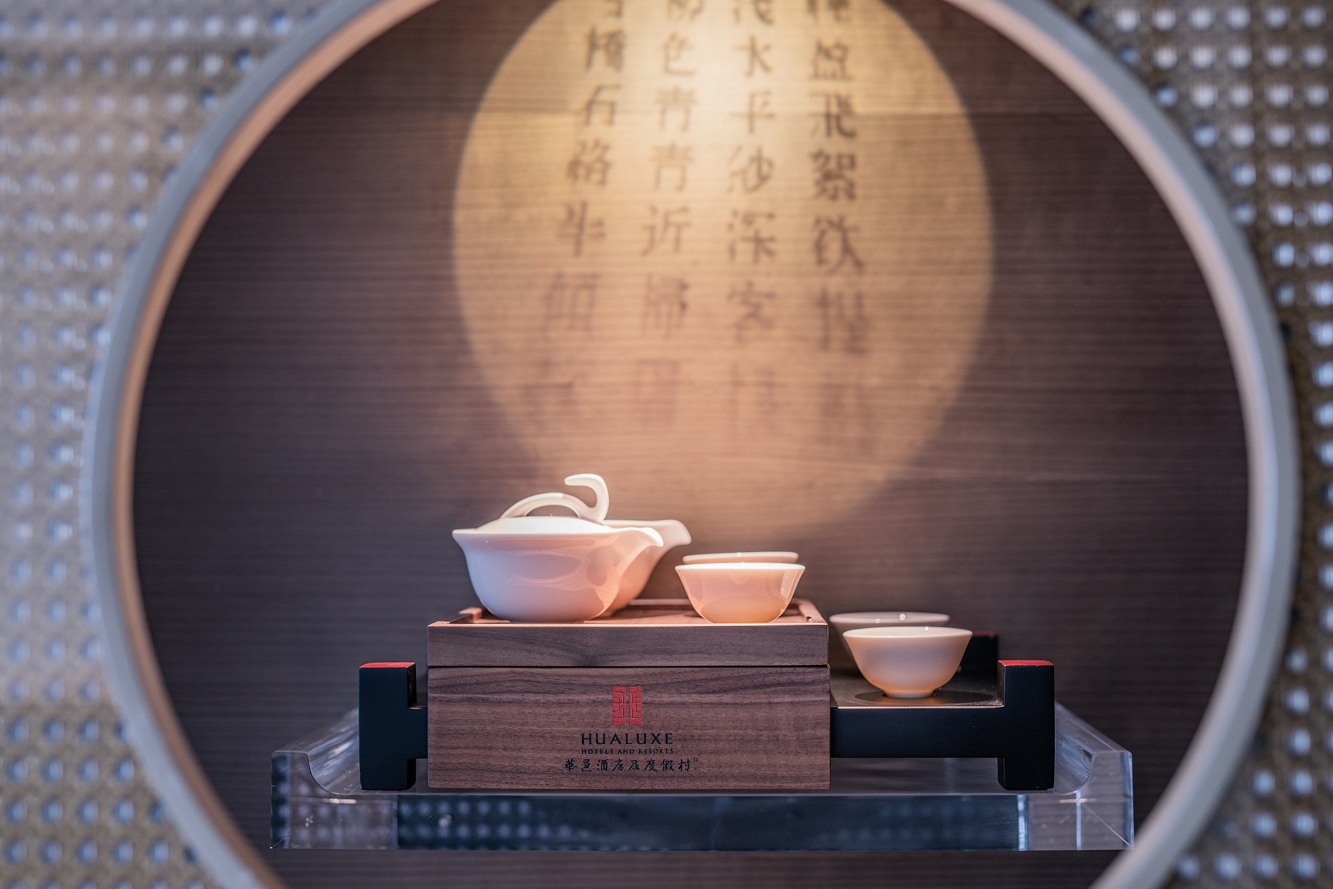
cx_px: 666
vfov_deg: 27.0
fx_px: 1852
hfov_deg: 39.6
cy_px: 444
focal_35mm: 50
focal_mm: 50
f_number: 2.8
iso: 100
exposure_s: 1/10
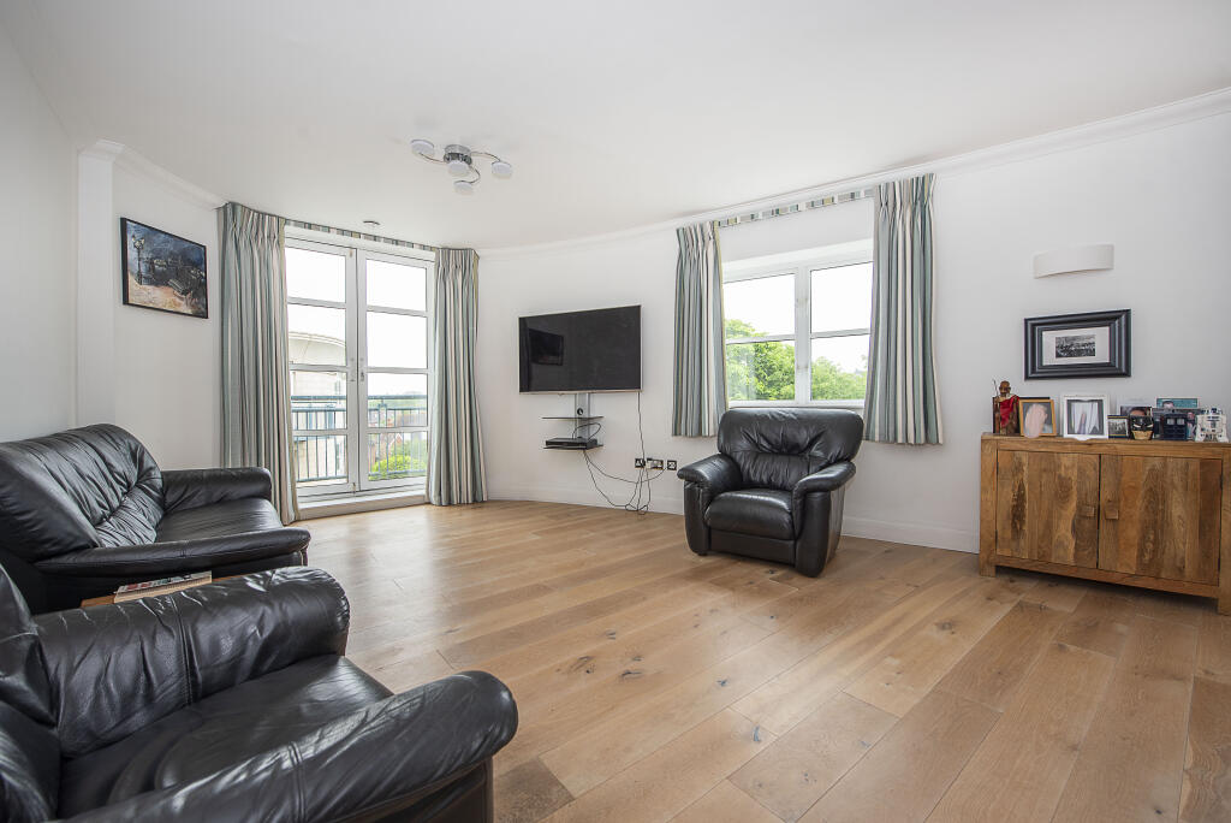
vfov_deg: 81.3
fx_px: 479
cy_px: 412
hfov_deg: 104.2
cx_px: 616
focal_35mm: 14
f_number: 6.3
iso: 320
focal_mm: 14
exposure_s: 1/50
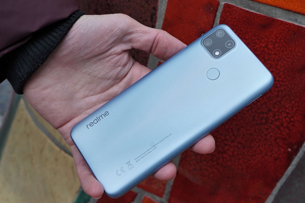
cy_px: 109
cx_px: 154
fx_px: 398
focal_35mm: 47
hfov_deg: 41.9
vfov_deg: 28.6
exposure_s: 1/200
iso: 1250
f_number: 6.3
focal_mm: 41
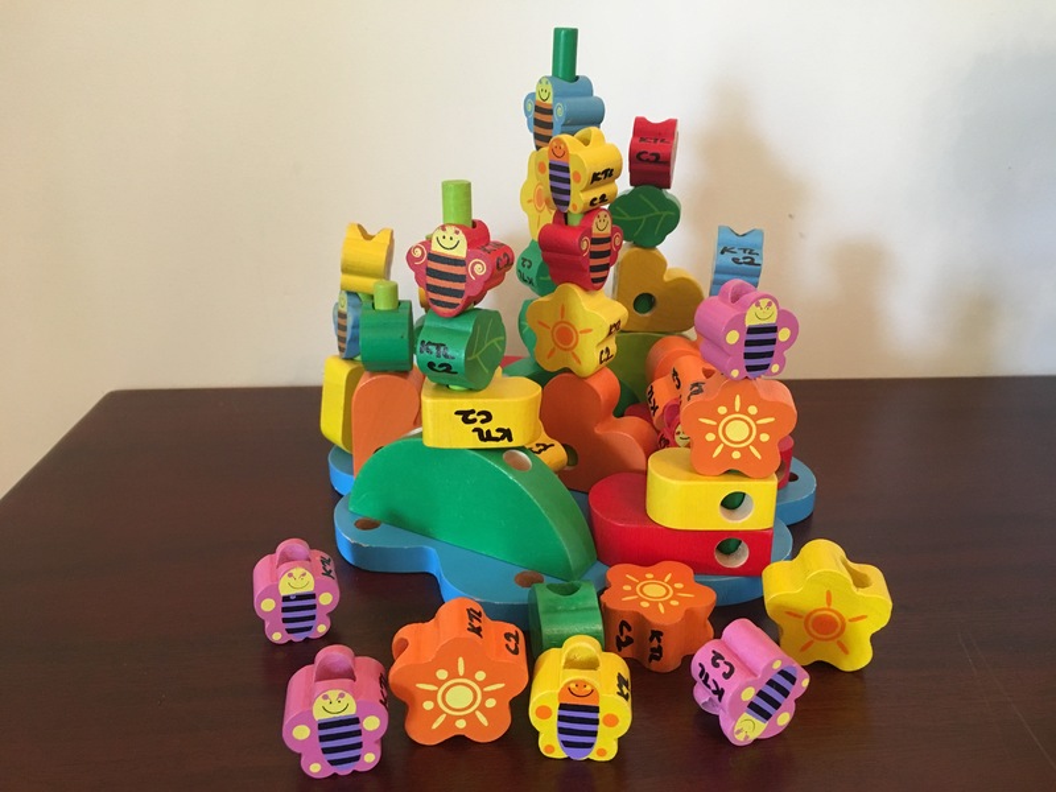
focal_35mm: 29
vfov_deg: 48.2
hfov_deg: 61.7
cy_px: 396
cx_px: 528
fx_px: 885
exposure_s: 1/33
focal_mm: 4.15
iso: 200
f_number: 2.2
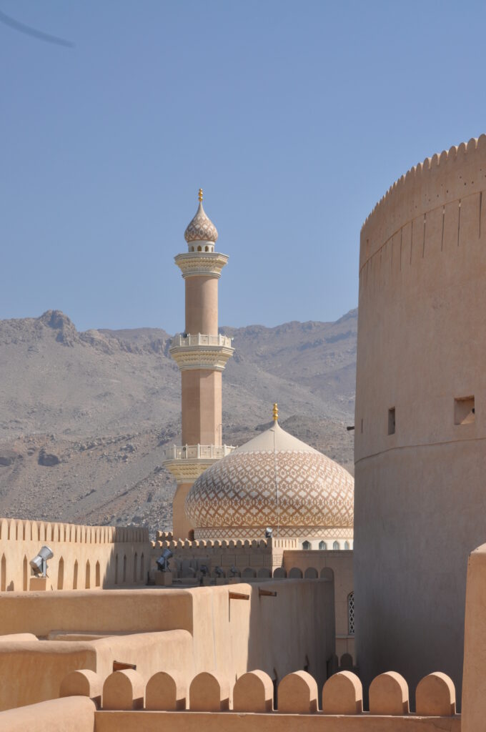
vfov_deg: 27.0
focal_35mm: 75
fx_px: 1523
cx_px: 243
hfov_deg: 18.1
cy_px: 366
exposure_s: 1/200
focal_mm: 50
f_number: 14
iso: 200
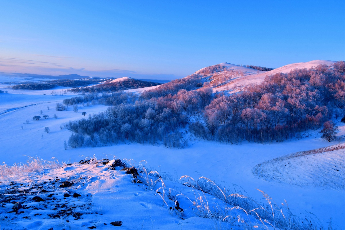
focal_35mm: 24
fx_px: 230
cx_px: 172
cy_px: 115
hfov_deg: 73.7
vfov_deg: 53.1
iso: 100
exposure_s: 1/60
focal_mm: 16
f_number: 11
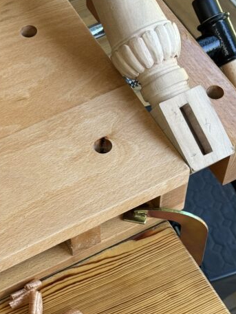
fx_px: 763
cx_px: 76
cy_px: 189
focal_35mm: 84
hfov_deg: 17.5
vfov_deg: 23.2
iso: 80
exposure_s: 1/121
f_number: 1.78
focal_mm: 6.76
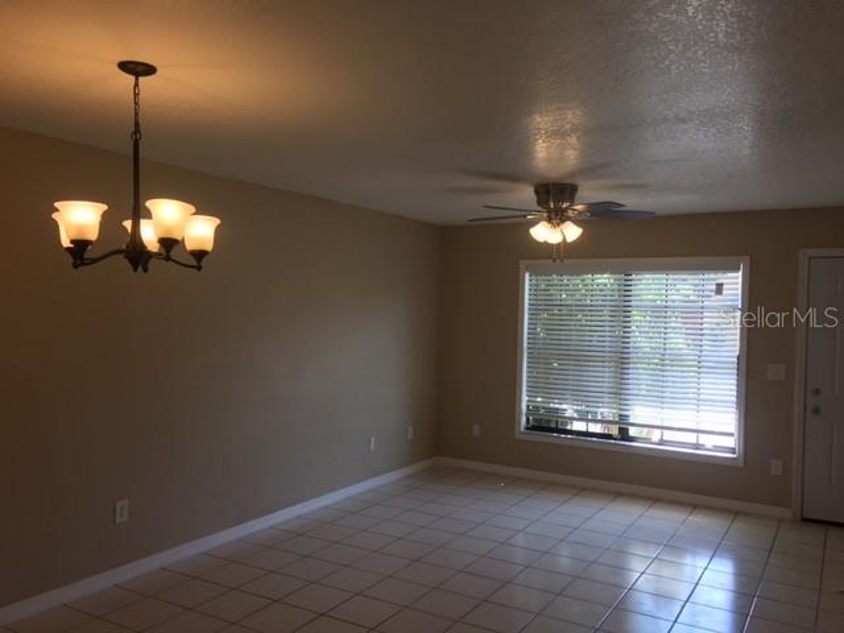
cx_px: 422
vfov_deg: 48.2
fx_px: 707
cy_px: 316
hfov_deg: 61.7
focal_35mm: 29
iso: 40
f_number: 2.2
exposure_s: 1/120
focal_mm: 4.15
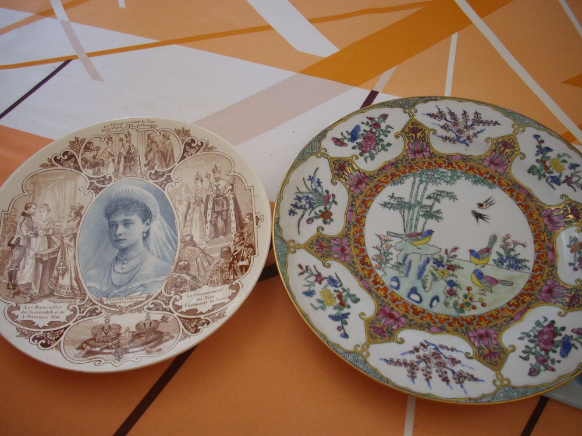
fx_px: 622
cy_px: 218
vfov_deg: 38.7
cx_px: 291
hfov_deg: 50.1
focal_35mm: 37
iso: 160
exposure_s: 1/80
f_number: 2.8
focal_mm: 6.2
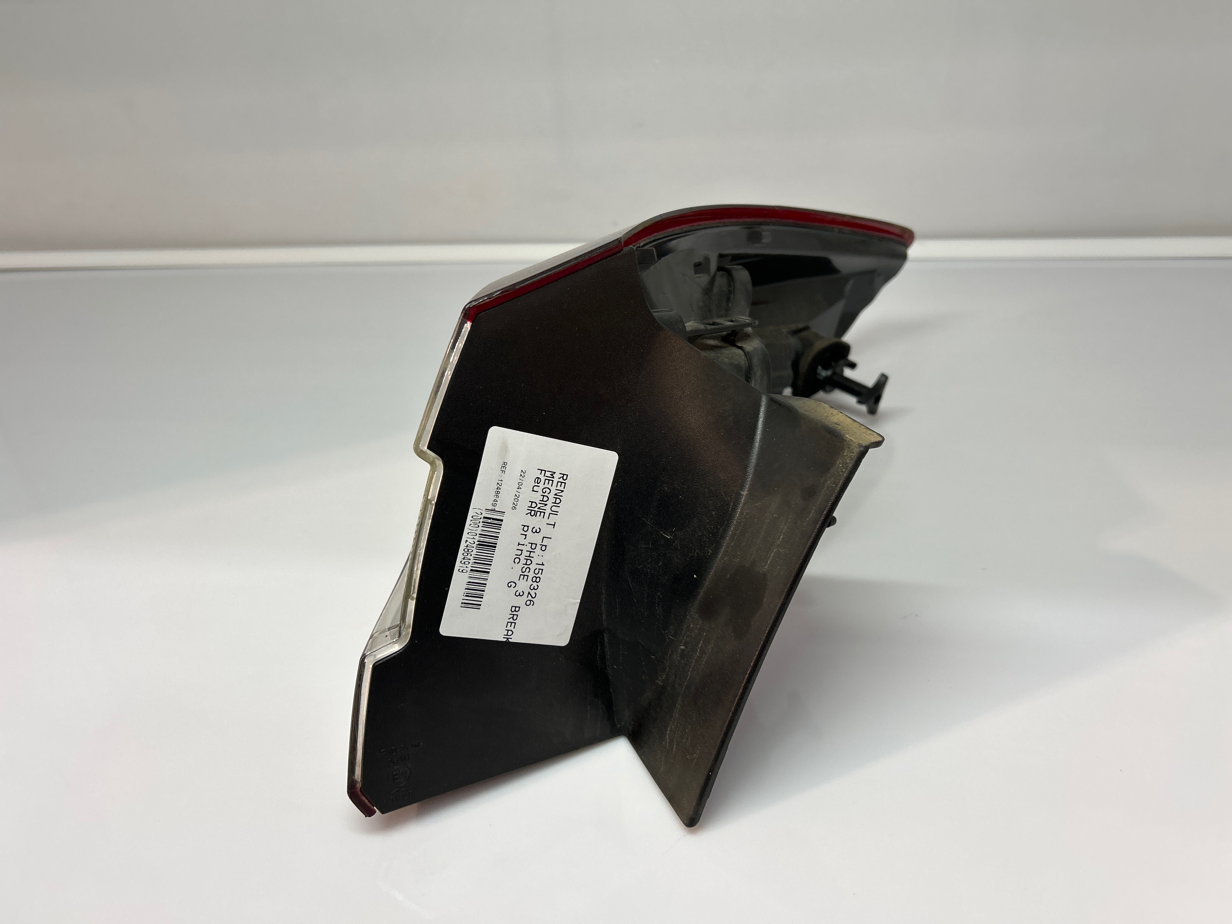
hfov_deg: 67.3
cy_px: 462
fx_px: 925
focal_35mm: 26
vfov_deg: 53.1
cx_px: 616
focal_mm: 5.7
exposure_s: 1/100
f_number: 1.5
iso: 64
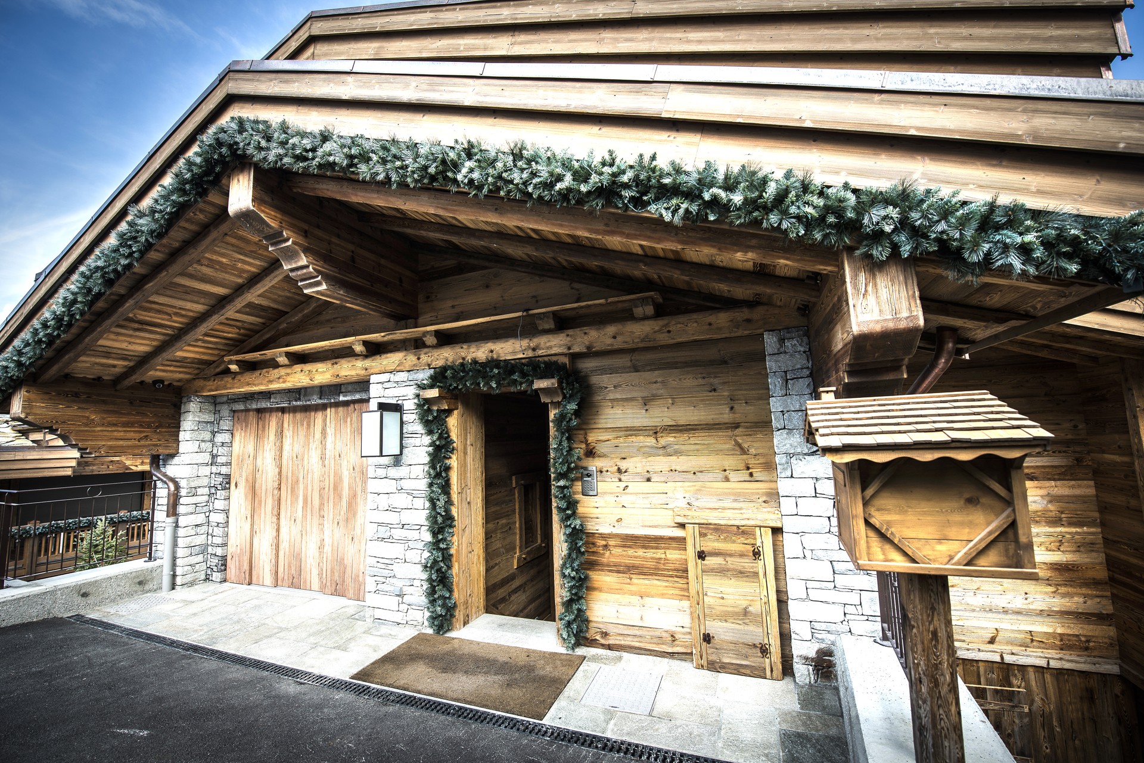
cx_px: 572
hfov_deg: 104.2
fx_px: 445
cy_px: 382
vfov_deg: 81.2
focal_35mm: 14
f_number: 5
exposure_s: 1/250
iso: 160
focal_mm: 14
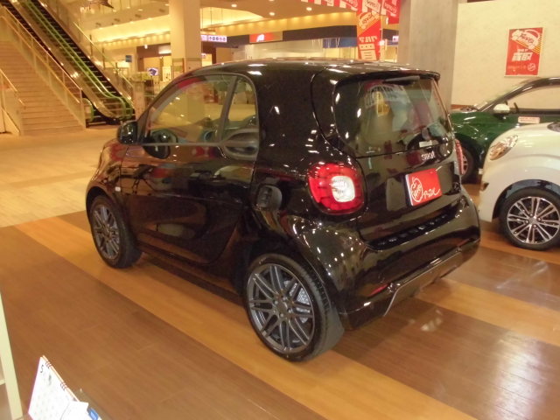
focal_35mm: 29
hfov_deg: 61.7
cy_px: 210
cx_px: 280
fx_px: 469
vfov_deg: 48.2
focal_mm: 5.3
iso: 400
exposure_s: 1/60
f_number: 3.7
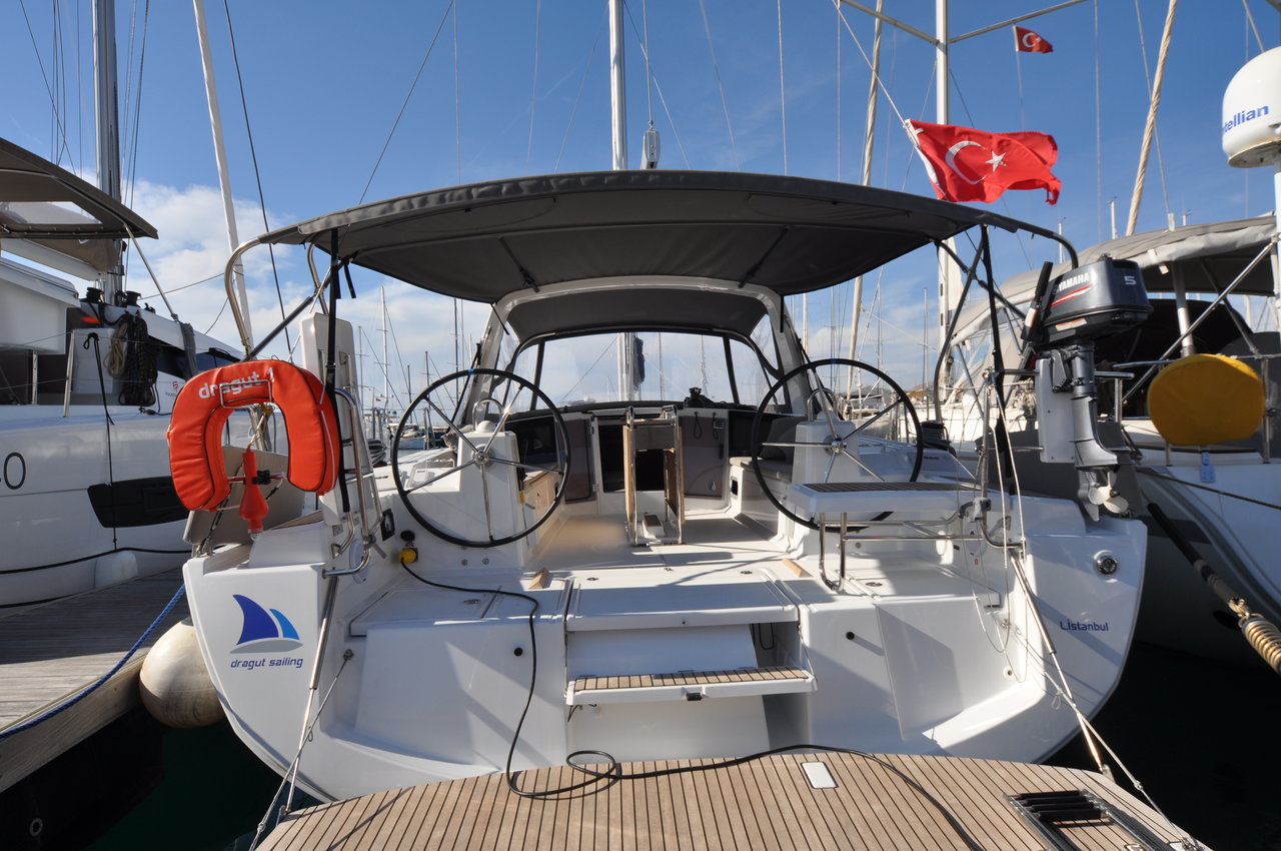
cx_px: 640
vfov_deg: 63.1
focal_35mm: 20
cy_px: 426
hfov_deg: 85.5
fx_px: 693
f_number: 10
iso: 200
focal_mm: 13
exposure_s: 1/400
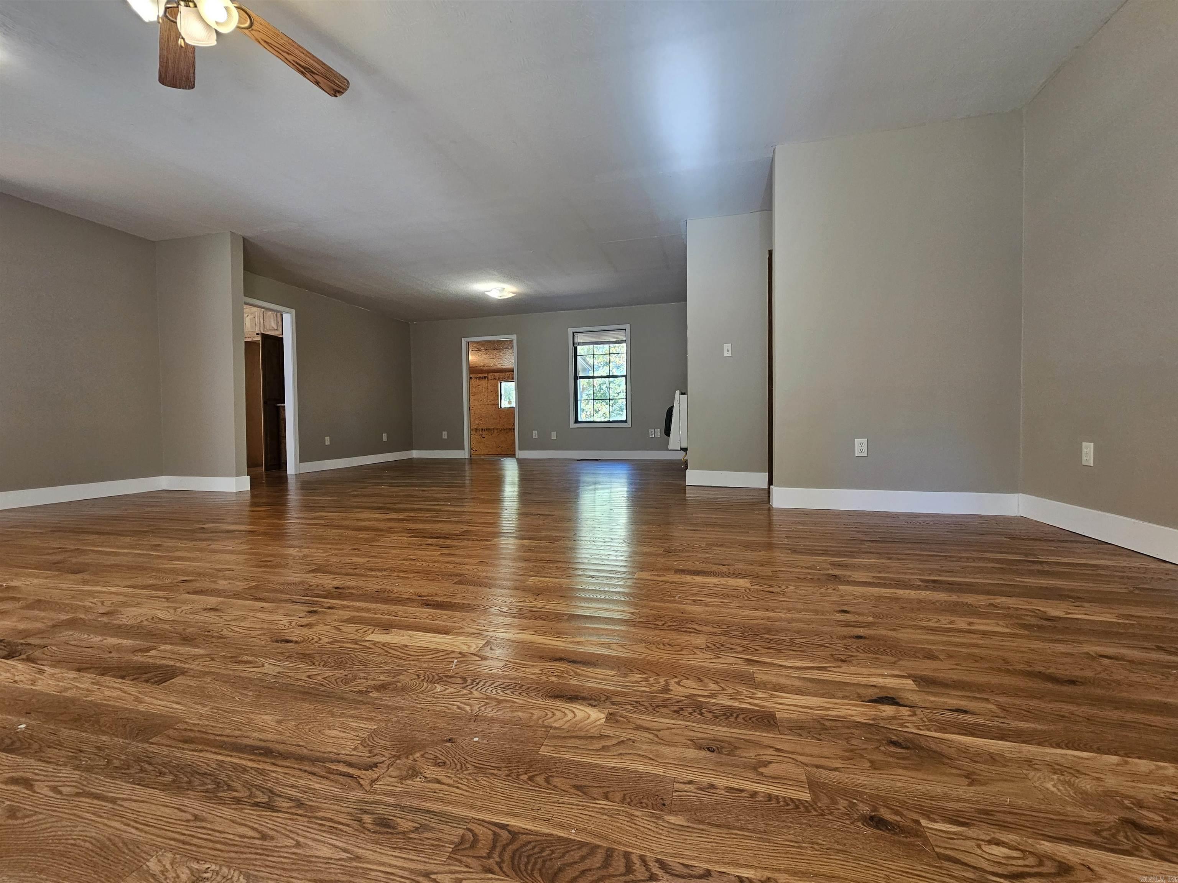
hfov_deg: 106.2
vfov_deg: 89.9
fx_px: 442
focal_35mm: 13
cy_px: 442
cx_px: 589
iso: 160
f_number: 2.2
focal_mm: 2.2
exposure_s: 1/60
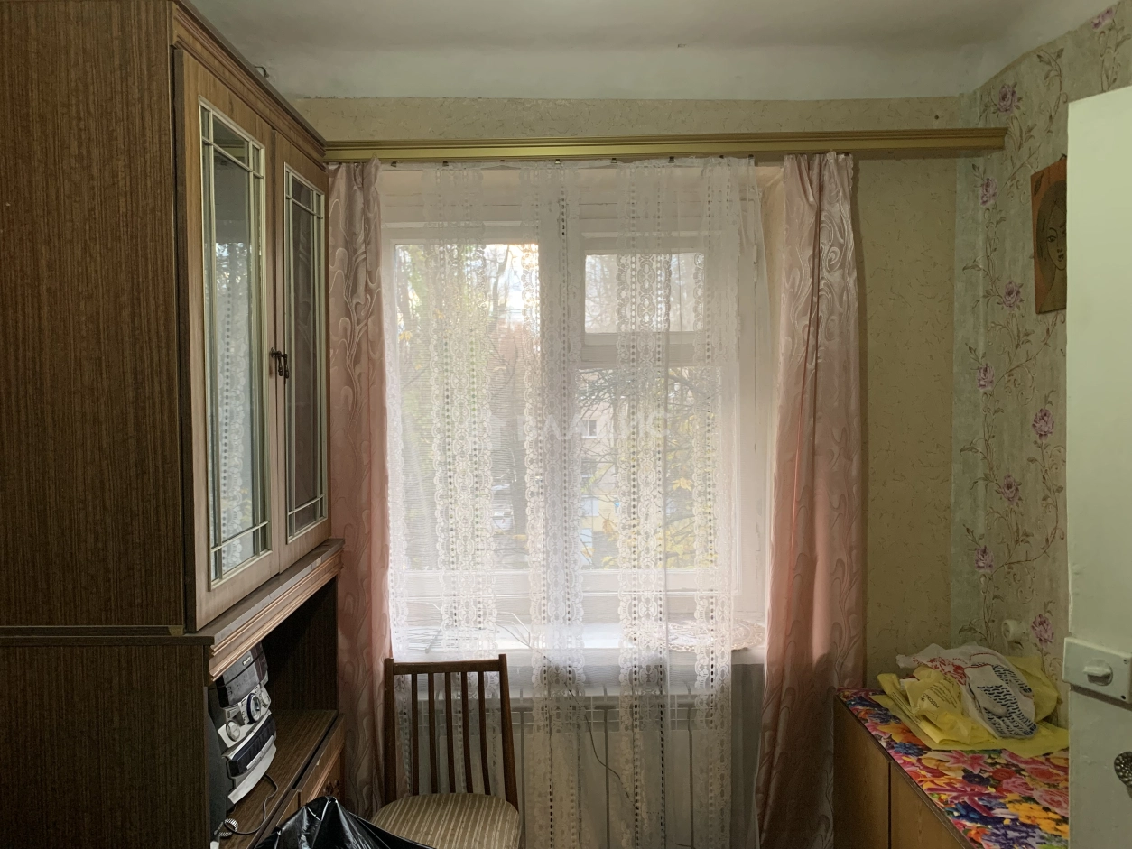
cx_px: 566
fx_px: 850
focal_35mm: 26
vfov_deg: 53.1
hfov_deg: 67.3
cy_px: 424
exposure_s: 1/50
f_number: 1.8
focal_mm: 4.25
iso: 125
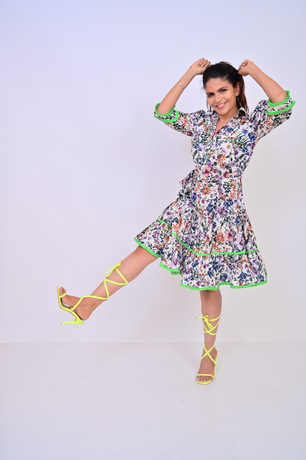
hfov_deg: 37.8
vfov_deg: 54.5
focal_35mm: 35
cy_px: 230
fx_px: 447
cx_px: 153
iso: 200
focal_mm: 35
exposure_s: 1/125
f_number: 4.5
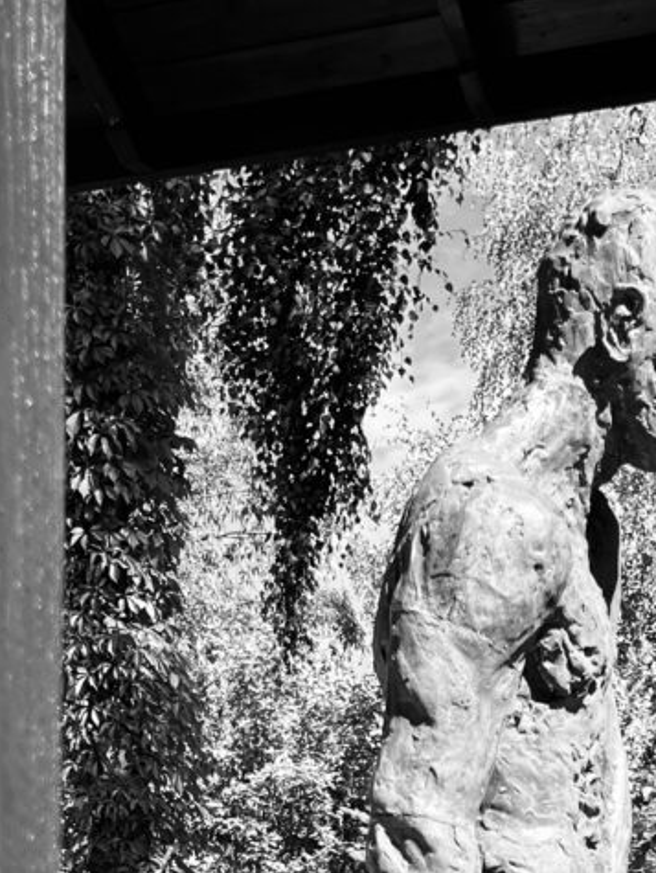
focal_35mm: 56
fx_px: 1413
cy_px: 748
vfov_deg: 32.9
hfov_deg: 24.8
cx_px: 671
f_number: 1.6
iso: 50
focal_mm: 5.1
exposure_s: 1/943
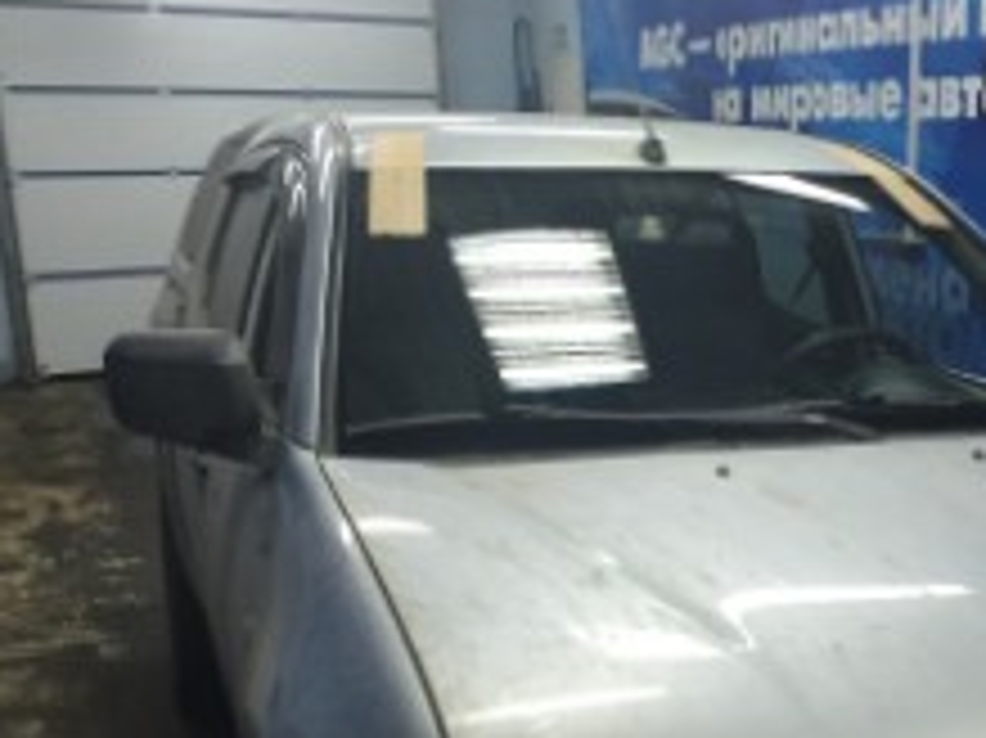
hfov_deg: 35.3
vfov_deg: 27.0
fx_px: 1509
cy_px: 590
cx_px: 747
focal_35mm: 53
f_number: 2.2
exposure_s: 1/33
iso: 100
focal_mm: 4.15
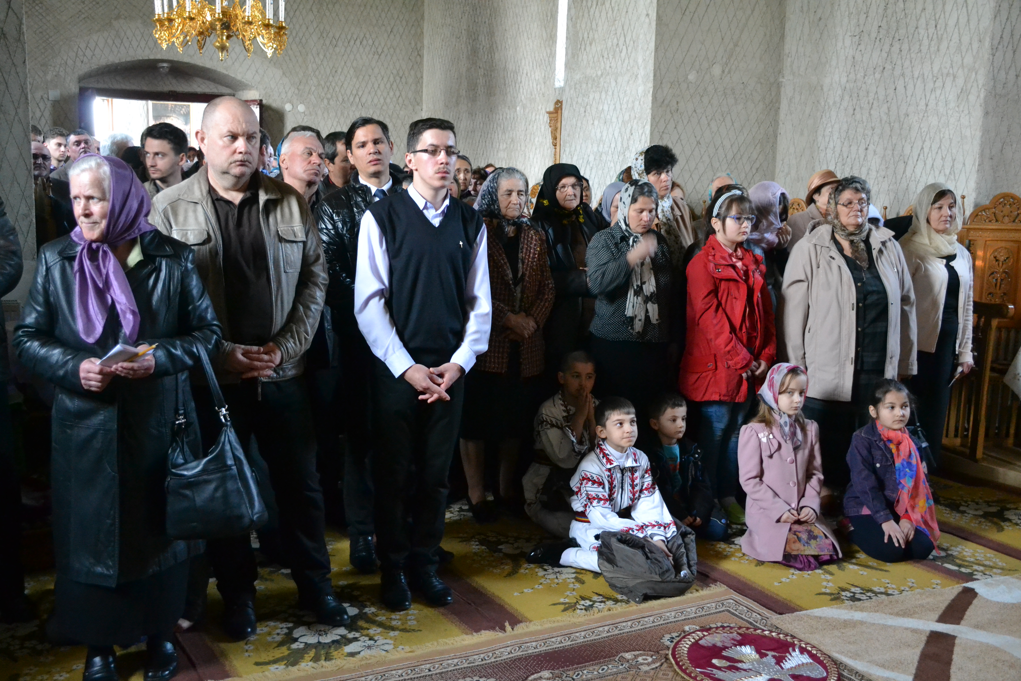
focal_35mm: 36
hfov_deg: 53.1
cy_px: 340
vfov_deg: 36.9
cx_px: 510
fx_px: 1021
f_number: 5
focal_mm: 24
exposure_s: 1/30
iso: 3200
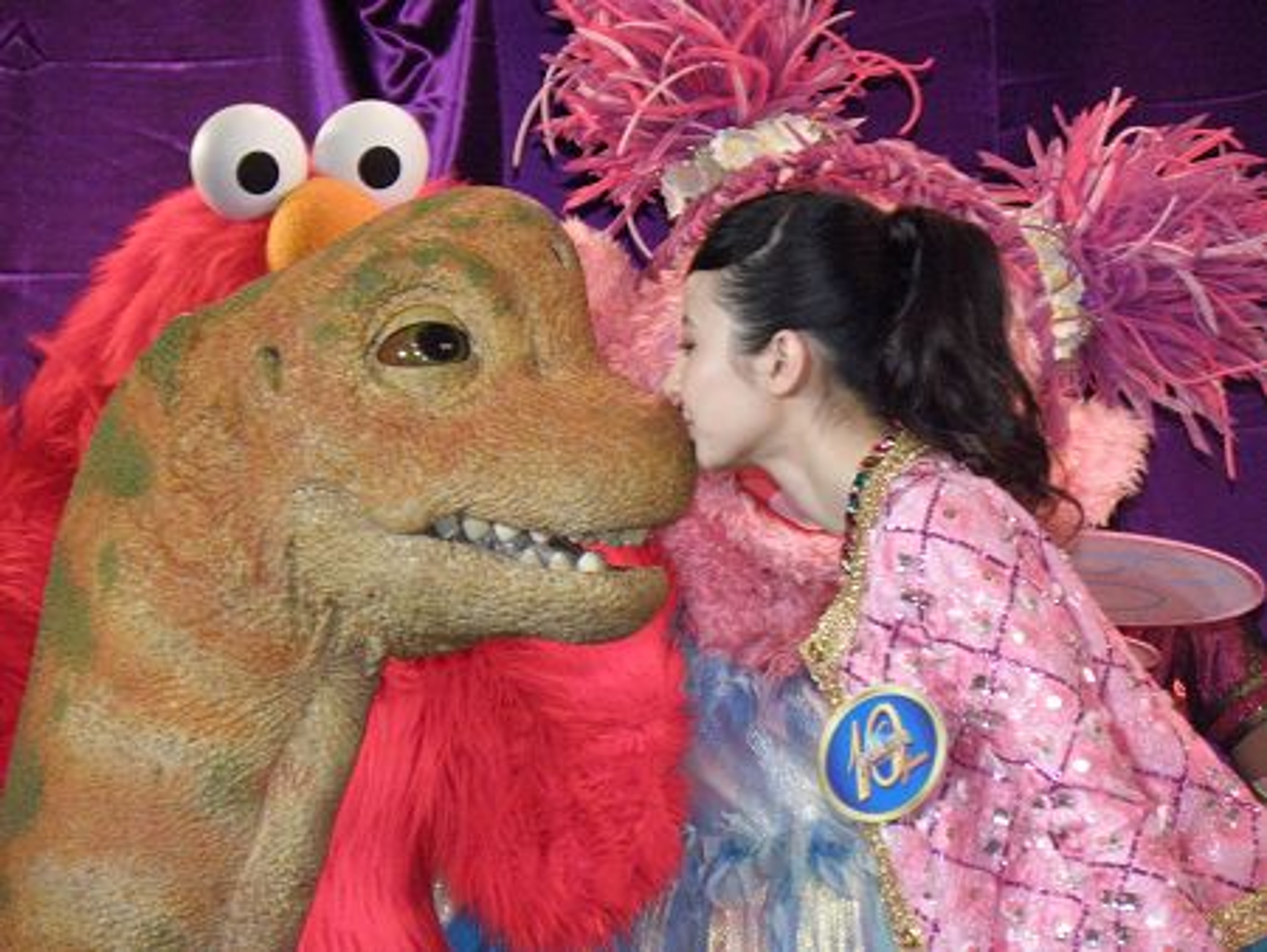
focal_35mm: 301
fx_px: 11023
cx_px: 634
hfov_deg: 6.6
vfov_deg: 4.9
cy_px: 476
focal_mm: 53.66
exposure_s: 1/250
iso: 640
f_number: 4.5
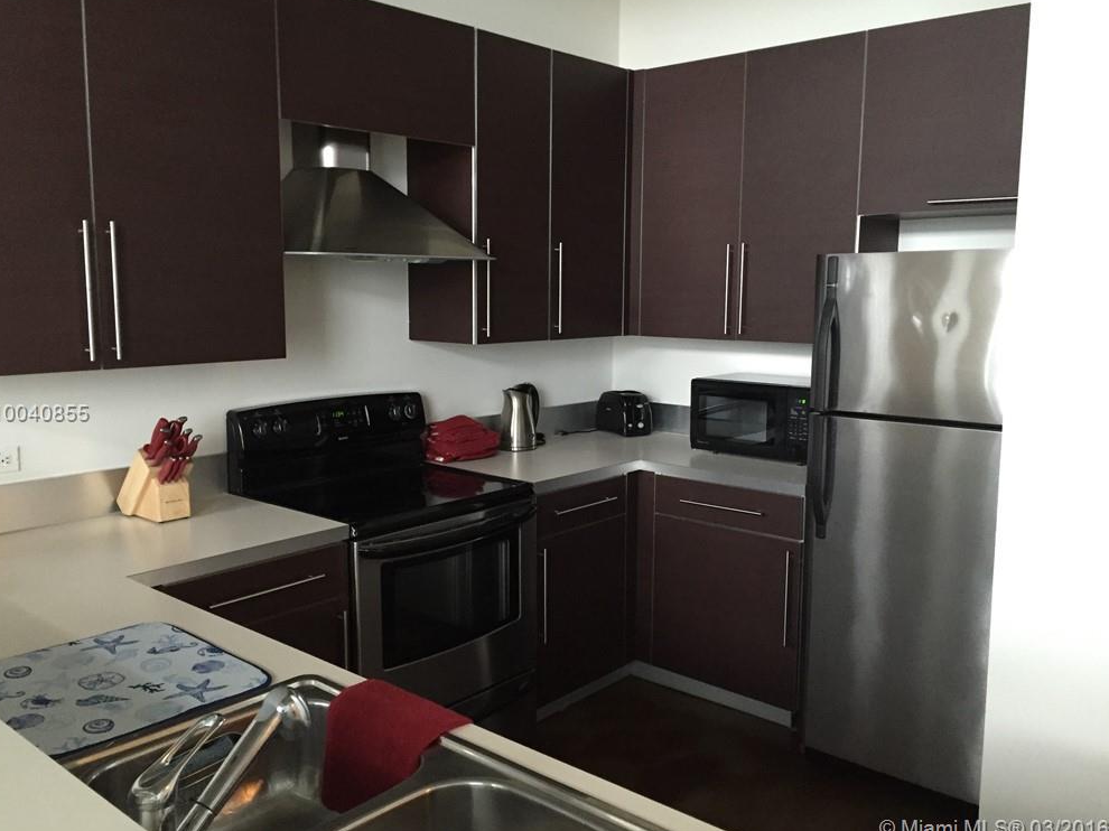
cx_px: 546
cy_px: 414
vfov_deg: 46.8
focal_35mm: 30
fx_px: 961
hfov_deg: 60.0
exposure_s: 1/15
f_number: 2.2
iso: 250
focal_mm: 4.15
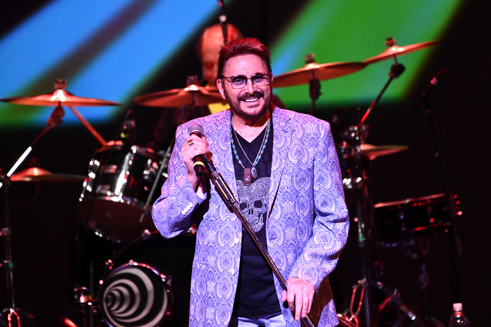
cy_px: 175
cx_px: 258
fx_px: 7364
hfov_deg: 3.8
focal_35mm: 540
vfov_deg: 2.5
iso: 4000
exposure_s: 1/100
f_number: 5.6
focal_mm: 500
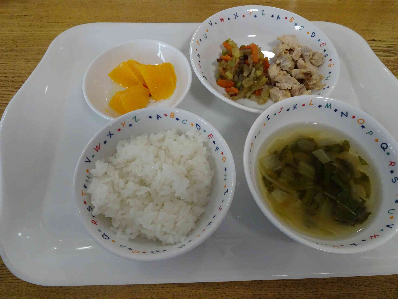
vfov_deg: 56.8
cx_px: 199
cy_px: 150
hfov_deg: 71.6
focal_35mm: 24
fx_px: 276
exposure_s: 1/250
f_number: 3.5
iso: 640
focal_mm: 4.1
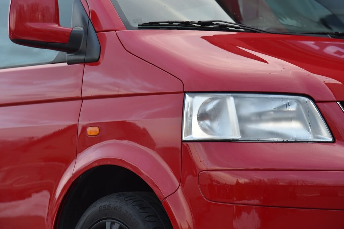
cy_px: 114
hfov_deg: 17.1
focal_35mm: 120
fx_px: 1147
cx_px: 172
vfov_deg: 11.4
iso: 500
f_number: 5.6
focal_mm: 120
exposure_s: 1/125
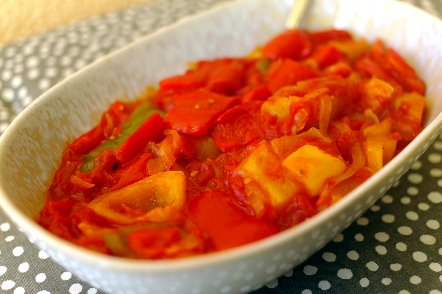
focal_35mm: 46
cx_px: 221
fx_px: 564
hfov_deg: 42.8
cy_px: 147
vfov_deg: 29.2
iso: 100
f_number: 2.2
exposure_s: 1/125
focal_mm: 30
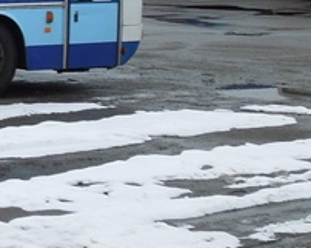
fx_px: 1112
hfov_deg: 13.1
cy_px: -3
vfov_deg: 12.6
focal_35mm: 121
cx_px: -363
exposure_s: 1/800
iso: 100
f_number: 3.3
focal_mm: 4.5
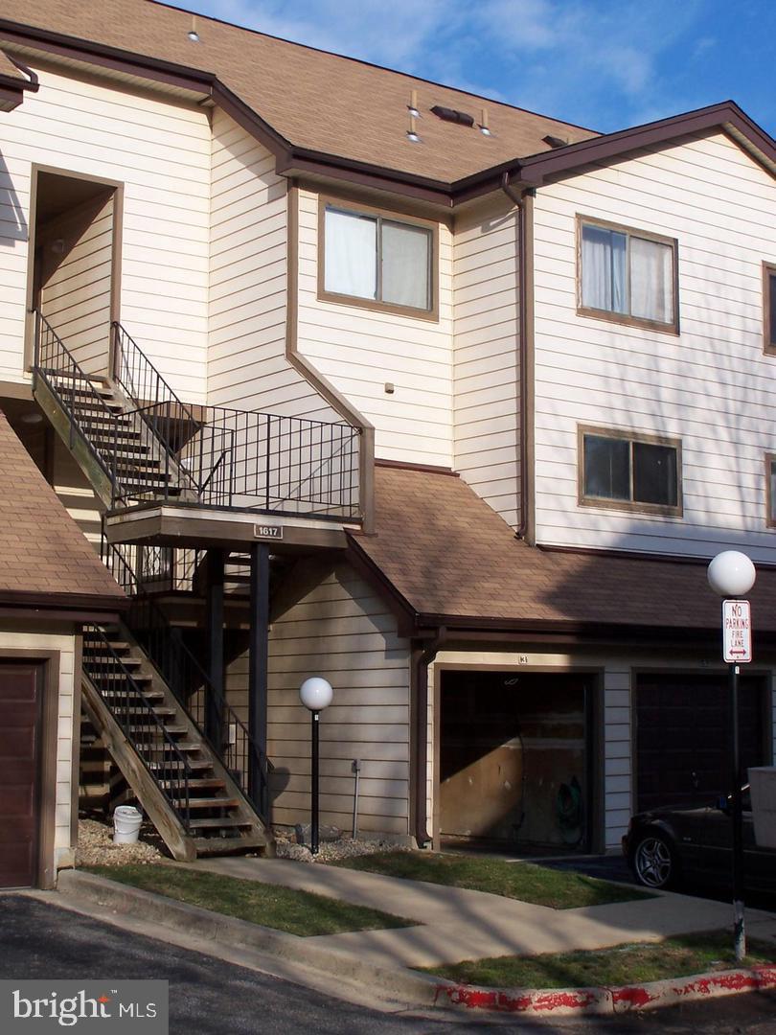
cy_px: 518
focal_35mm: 59
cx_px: 388
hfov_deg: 24.8
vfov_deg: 32.7
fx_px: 1764
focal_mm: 9.8
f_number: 4.5
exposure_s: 1/750
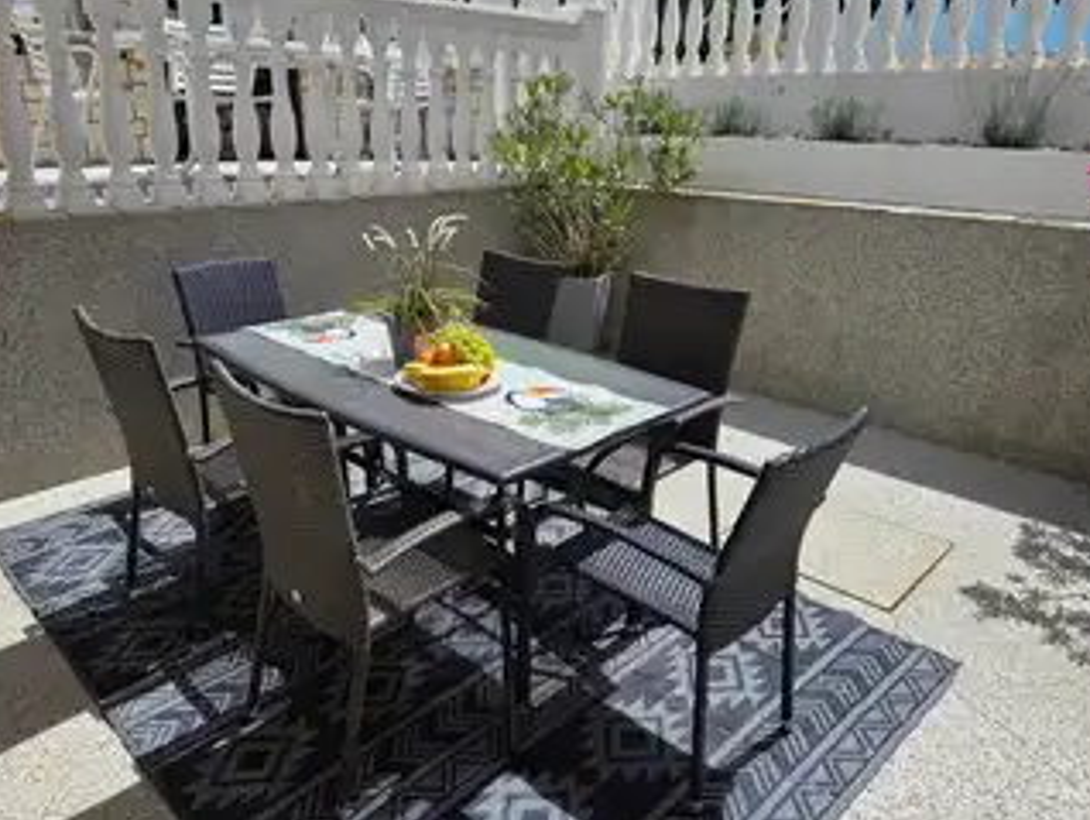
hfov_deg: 67.1
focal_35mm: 26
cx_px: 497
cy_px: 367
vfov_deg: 53.0
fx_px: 819
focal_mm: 5.4
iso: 80
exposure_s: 1/4885
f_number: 1.8
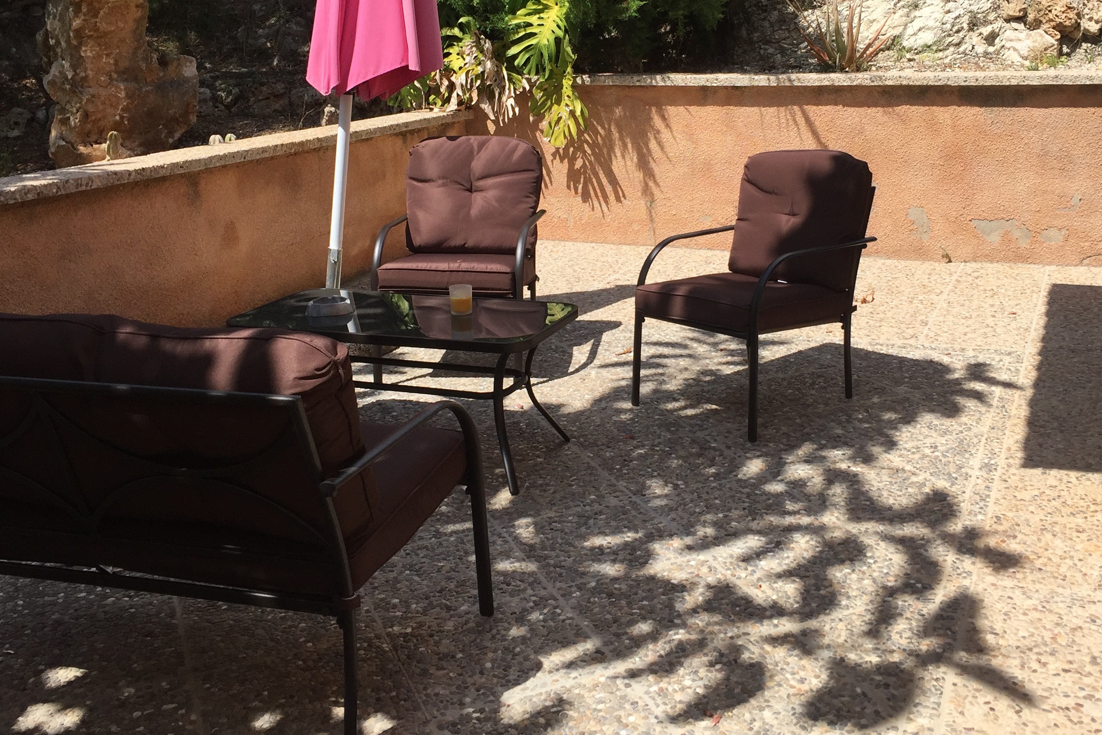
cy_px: 251
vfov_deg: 33.1
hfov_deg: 48.4
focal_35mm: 40
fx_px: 1224
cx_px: 616
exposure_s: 1/1980
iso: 32
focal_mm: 4.15
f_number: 2.2
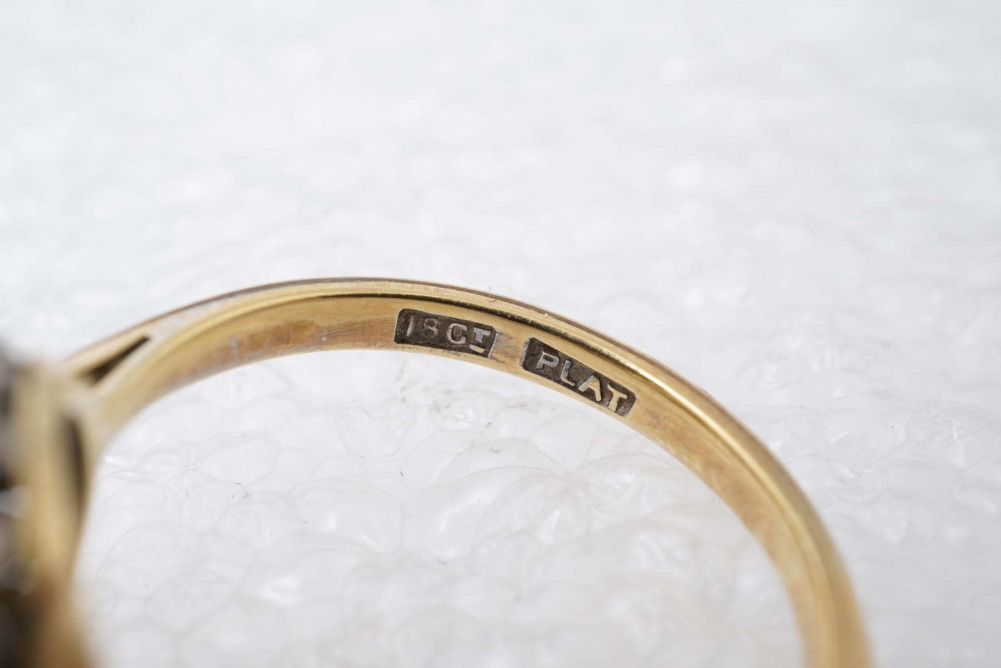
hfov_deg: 43.6
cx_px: 500
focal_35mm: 45
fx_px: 1251
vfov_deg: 29.9
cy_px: 334
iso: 400
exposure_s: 1/125
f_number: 22
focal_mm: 30
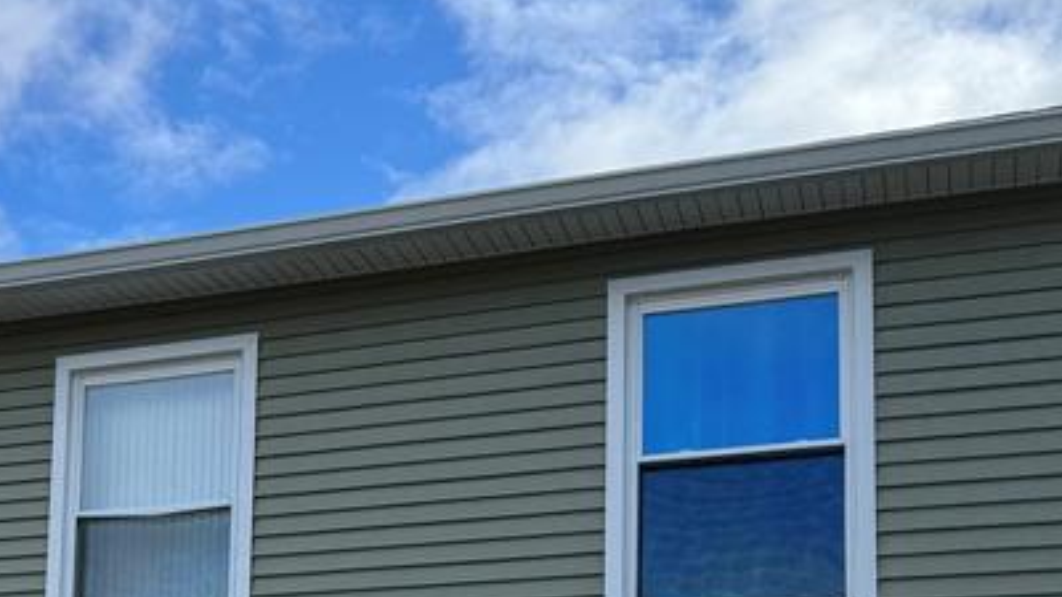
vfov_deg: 16.9
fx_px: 1887
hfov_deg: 29.8
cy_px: 783
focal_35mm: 67
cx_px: 64
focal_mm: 6.76
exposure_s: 1/2331
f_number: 1.78
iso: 80
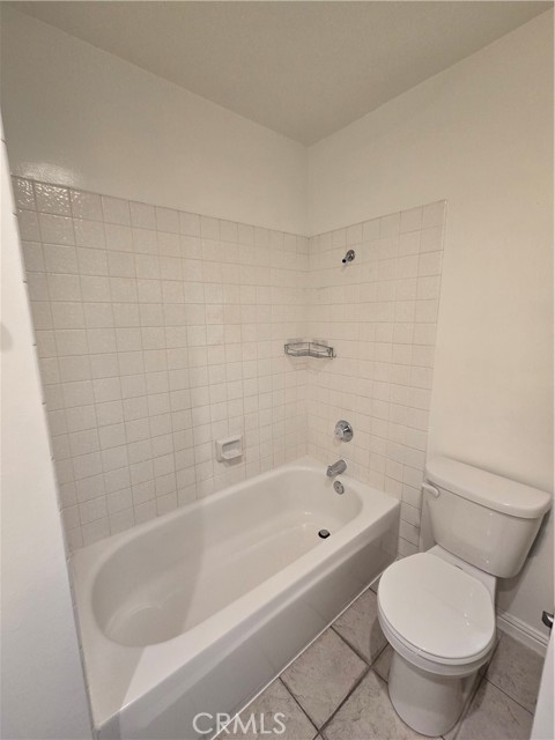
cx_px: 278
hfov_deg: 89.9
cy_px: 370
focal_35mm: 13
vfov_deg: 106.2
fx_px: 278
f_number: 2.2
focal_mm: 2.2
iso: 160
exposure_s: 1/60
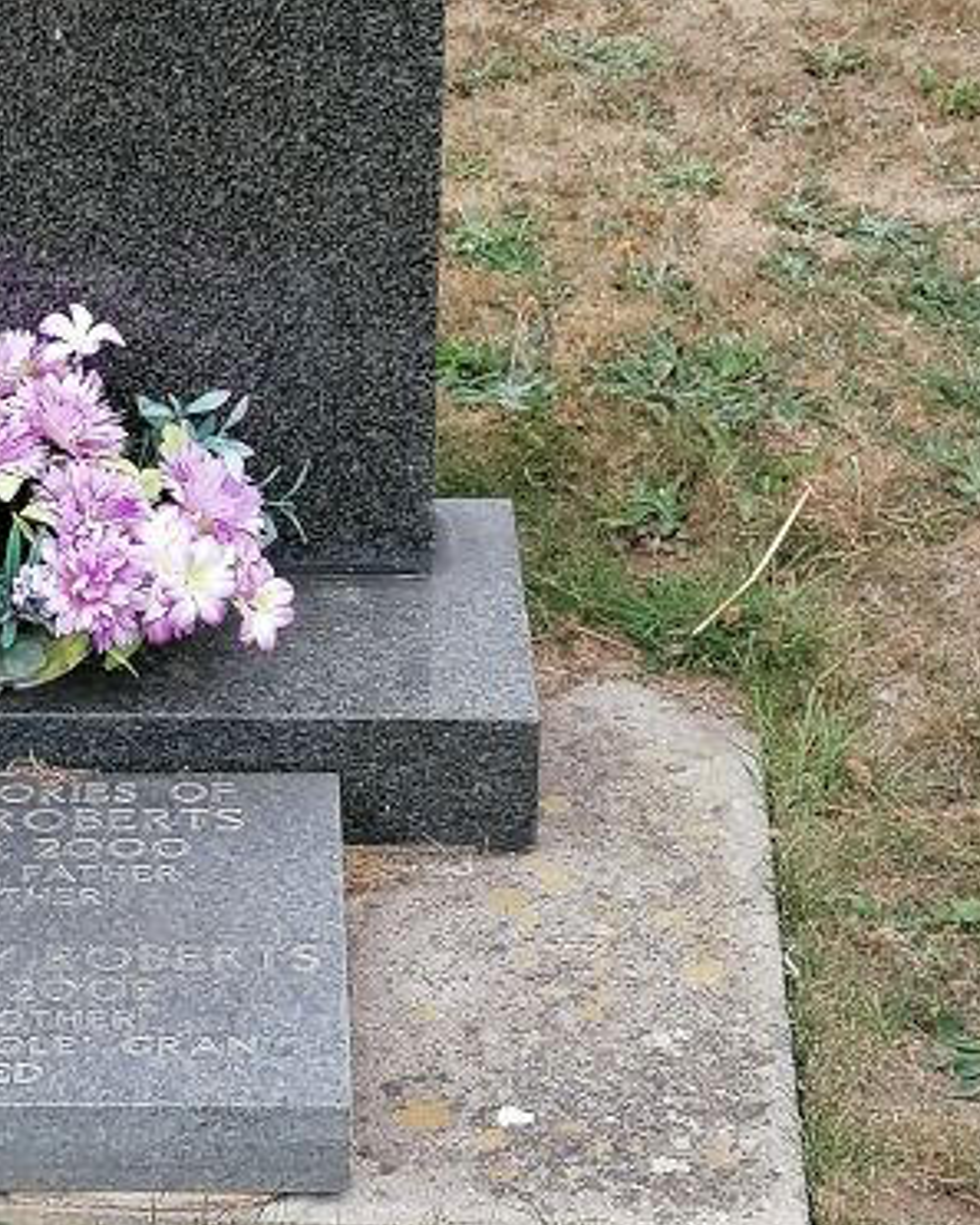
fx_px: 3986
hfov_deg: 13.8
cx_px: -40
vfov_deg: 17.4
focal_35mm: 110
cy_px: 474
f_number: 1.8
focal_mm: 4.75
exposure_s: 1/282
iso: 50
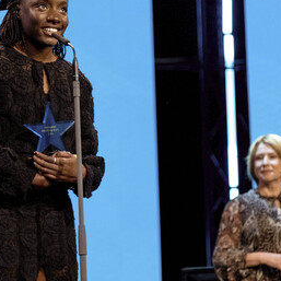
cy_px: 121
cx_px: 111
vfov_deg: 7.4
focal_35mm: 237
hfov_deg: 7.4
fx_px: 2177
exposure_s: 1/220
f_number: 2.8
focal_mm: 106
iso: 2500
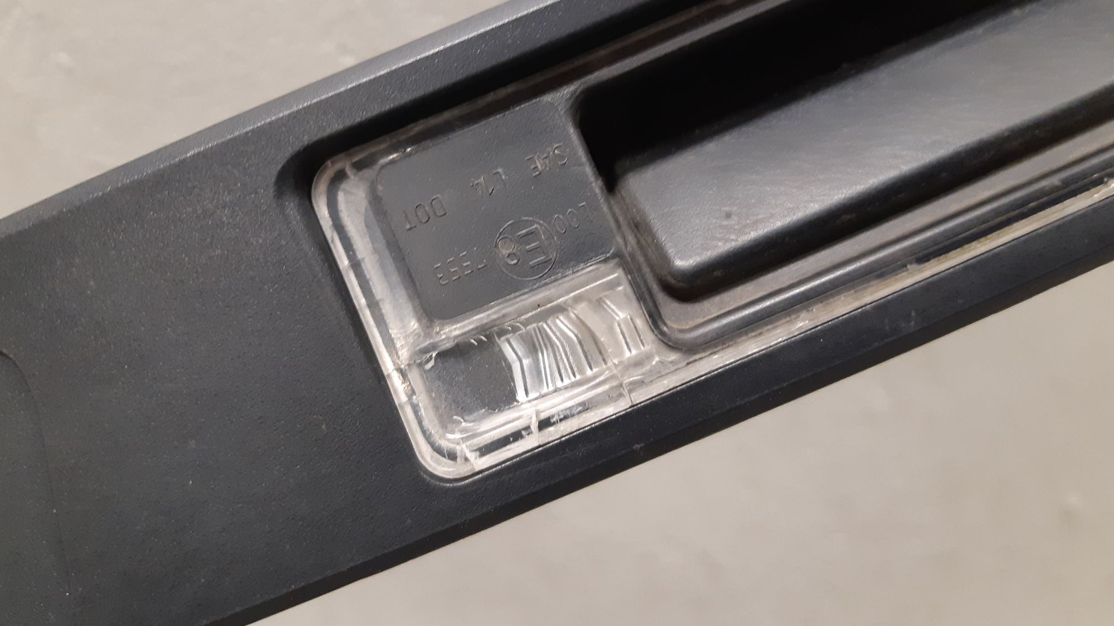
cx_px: 554
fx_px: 857
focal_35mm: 29
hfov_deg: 66.1
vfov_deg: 40.1
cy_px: 262
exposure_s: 1/33
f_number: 1.7
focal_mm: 3.93
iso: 250
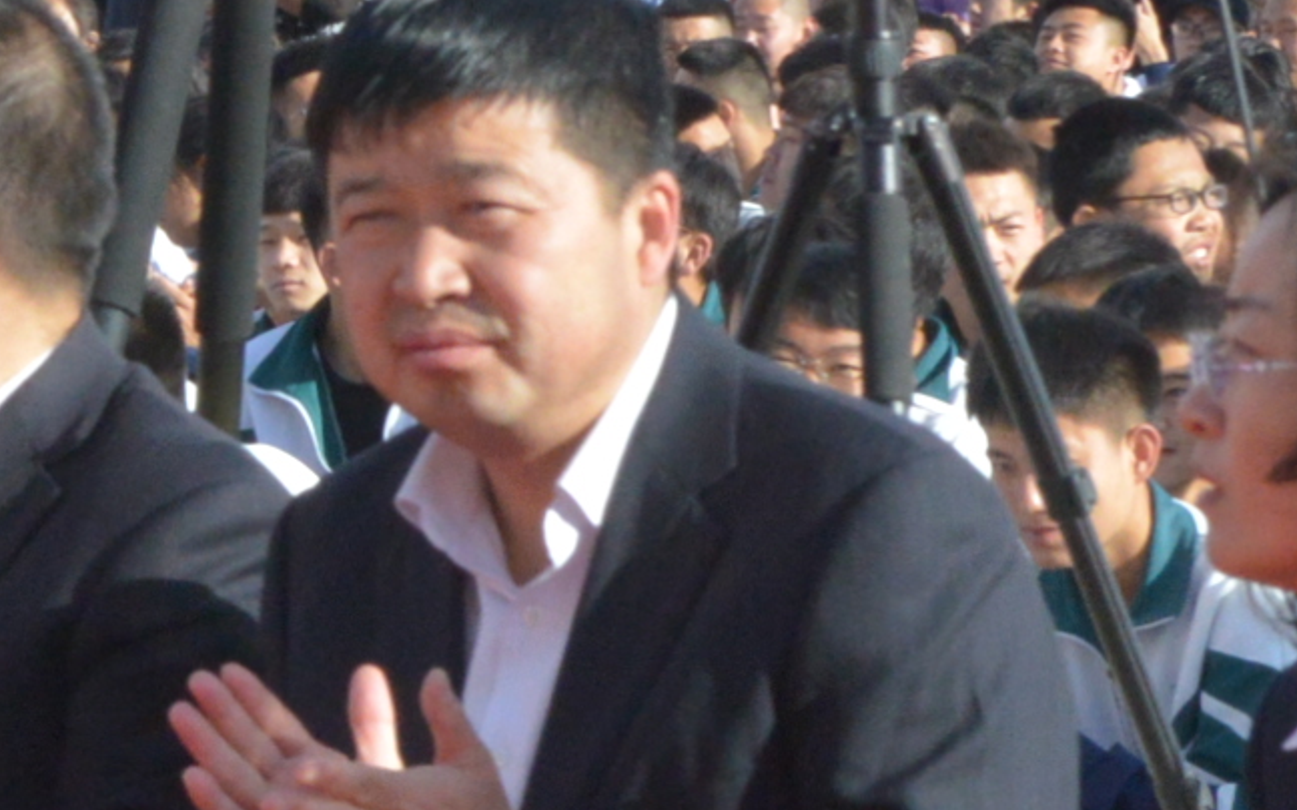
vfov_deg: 3.8
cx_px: -922
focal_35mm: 348
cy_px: -88
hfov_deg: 5.9
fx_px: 12298
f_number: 14
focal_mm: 60
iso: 3200
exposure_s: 1/800
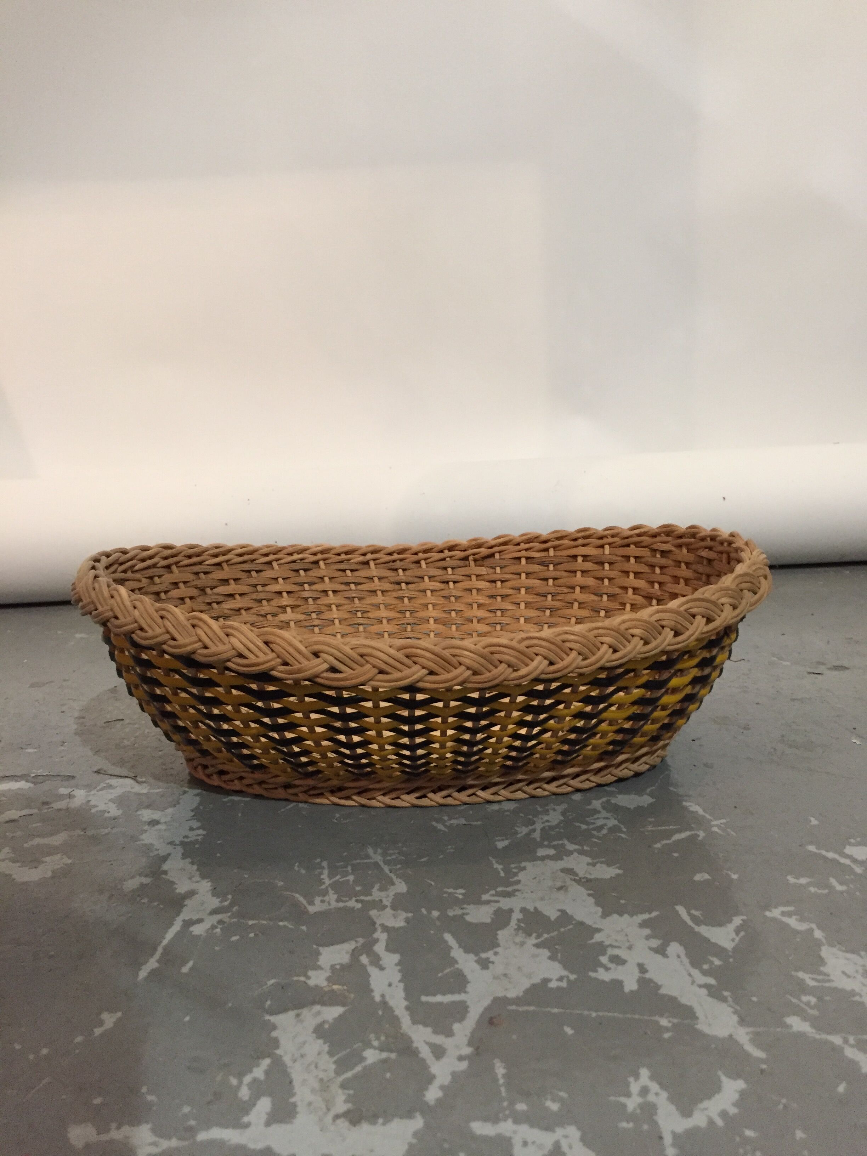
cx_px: 434
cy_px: 578
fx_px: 968
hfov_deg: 48.2
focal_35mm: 29
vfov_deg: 61.7
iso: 250
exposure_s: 1/20
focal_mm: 4.15
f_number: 2.2
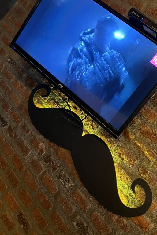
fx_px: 235
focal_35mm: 36
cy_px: 100
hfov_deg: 36.8
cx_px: 93
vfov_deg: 52.9
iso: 500
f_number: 1.6
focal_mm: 5.1
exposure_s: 1/33
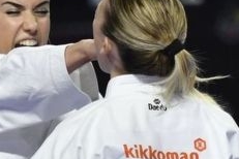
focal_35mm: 1362
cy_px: 95
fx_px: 9041
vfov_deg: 1.0
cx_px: 70
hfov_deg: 1.5
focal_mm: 175
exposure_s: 1/800
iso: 800
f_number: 2.8
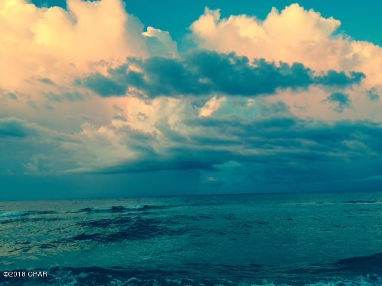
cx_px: 191
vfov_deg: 48.2
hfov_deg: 61.7
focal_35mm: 29
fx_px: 320
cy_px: 143
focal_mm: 4.15
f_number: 2.2
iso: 40
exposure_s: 1/120
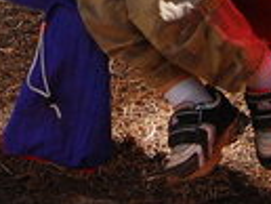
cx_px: 95
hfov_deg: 7.3
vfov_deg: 5.4
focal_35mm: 272
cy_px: -217
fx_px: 2131
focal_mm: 38
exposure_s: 1/200
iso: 400
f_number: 7.1
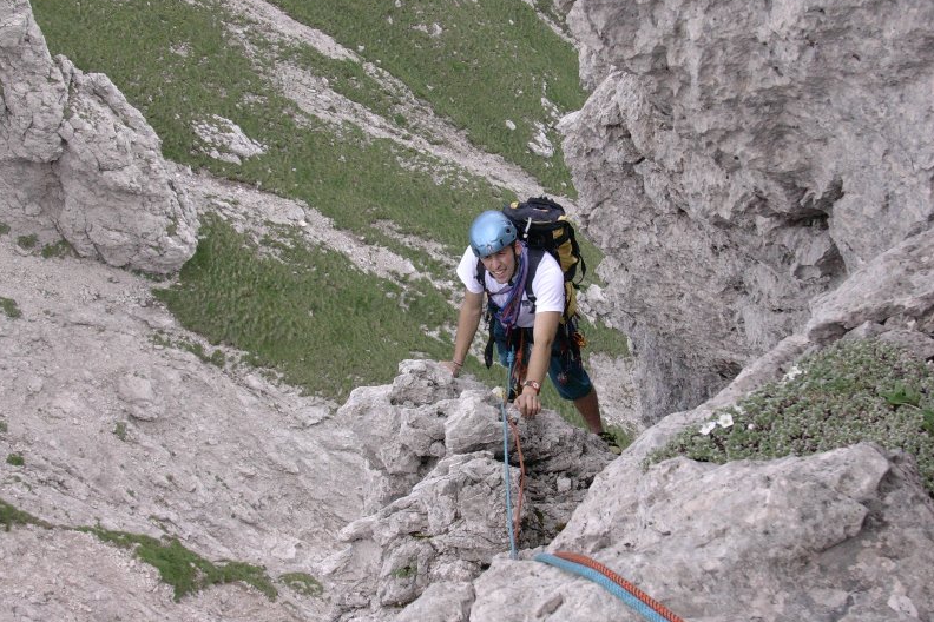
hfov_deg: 31.9
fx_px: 1634
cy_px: 298
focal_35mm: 63
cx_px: 466
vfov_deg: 21.6
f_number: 3.4
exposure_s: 1/406
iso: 70
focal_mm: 9
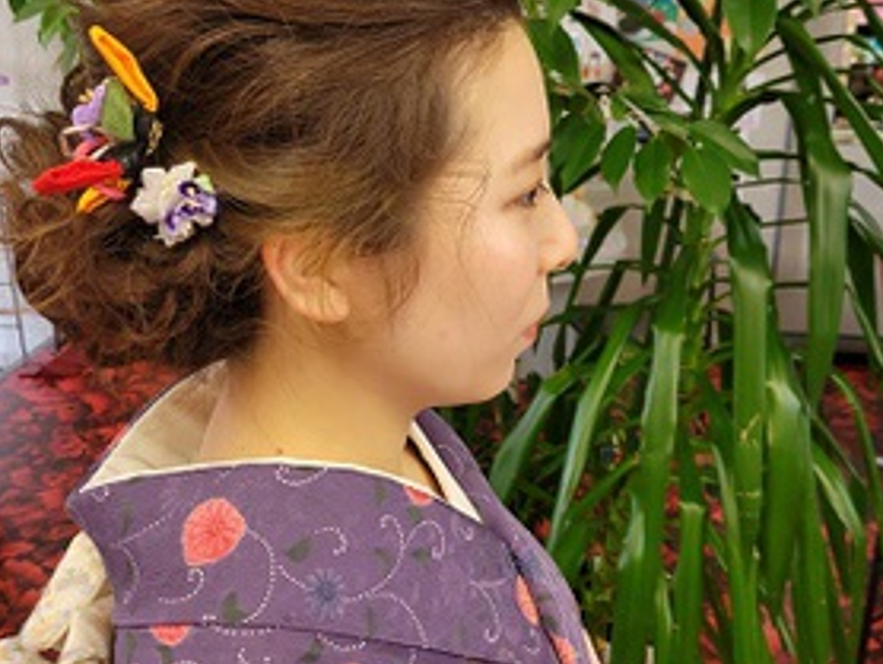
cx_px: 443
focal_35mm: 35
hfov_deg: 52.6
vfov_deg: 40.6
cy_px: 262
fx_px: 894
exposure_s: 1/100
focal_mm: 5.4
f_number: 1.8
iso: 160
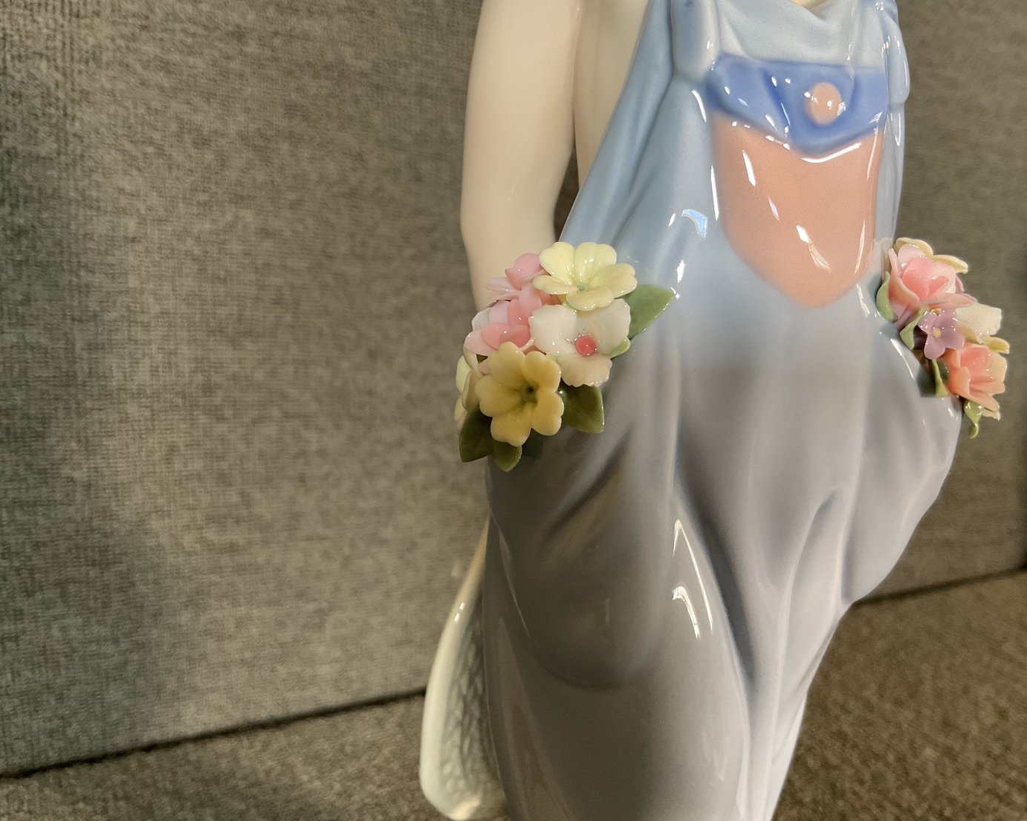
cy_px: 410
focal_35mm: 31
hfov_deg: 57.1
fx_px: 942
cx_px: 550
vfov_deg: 47.1
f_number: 1.8
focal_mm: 3
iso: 125
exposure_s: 1/60
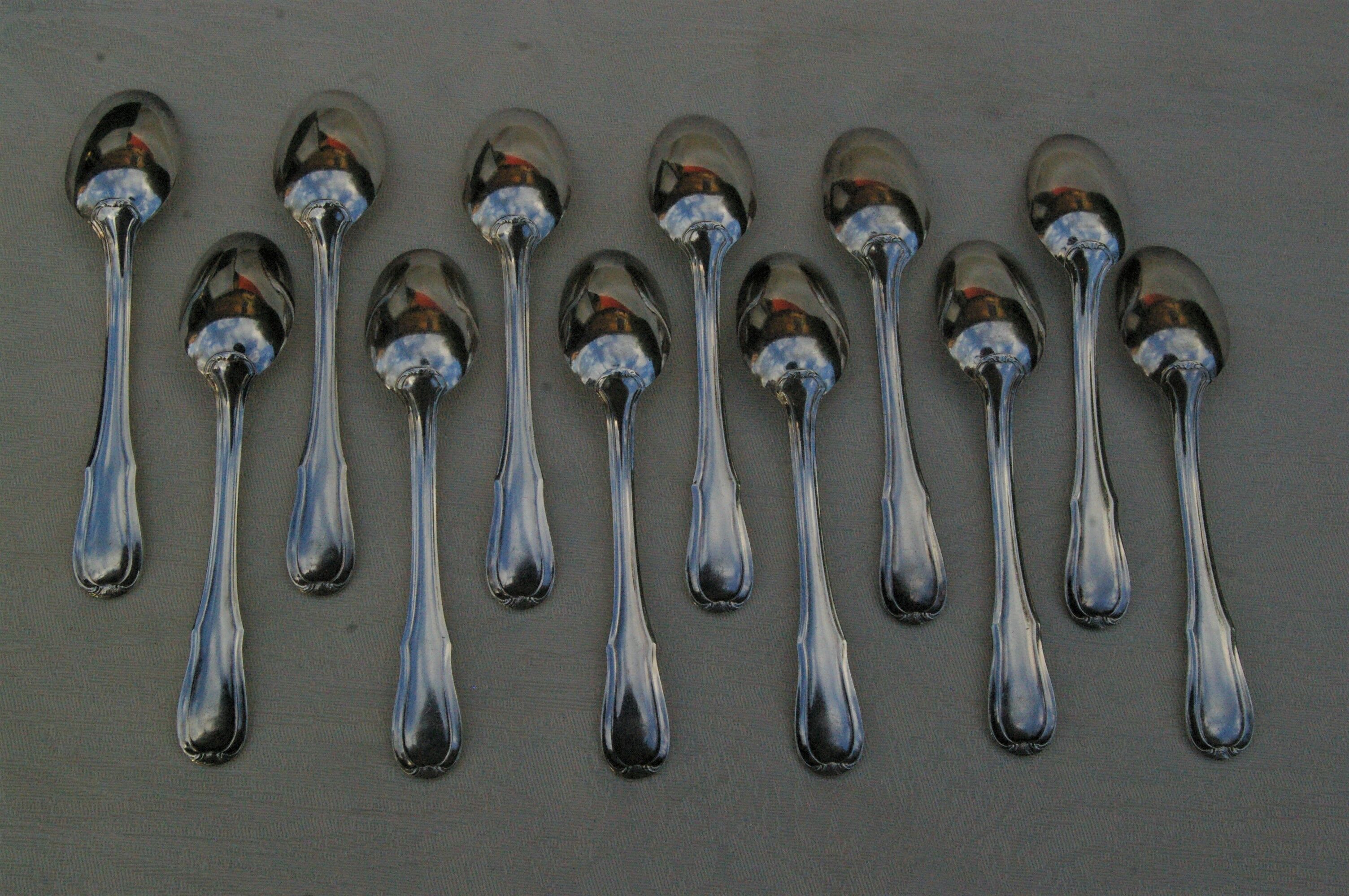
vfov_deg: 34.1
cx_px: 674
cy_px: 448
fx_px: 1460
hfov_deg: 49.6
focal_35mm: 39
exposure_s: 1/1000
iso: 1600
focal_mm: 26
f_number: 11
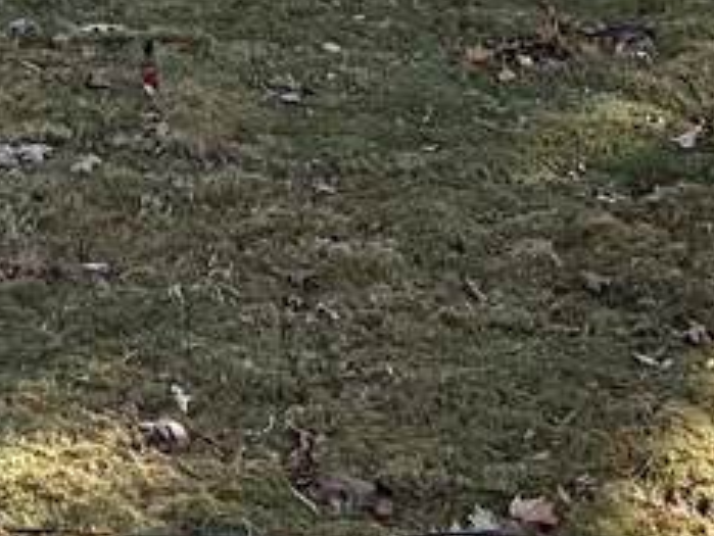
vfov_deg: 9.5
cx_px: -493
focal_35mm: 143
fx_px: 2951
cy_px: -649
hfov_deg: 12.8
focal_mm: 5.7
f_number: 1.5
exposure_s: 1/949
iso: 50
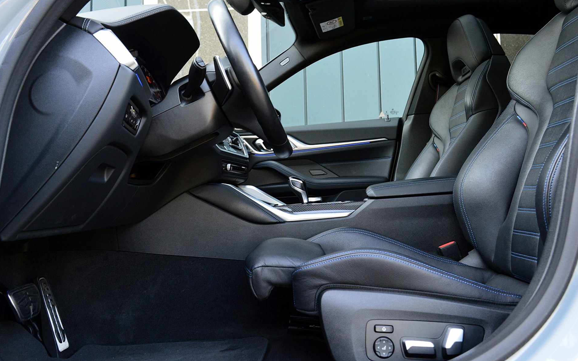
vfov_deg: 40.6
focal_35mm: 31
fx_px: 488
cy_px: 178
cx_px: 287
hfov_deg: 61.2
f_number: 7.1
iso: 800
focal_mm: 20
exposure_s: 1/60
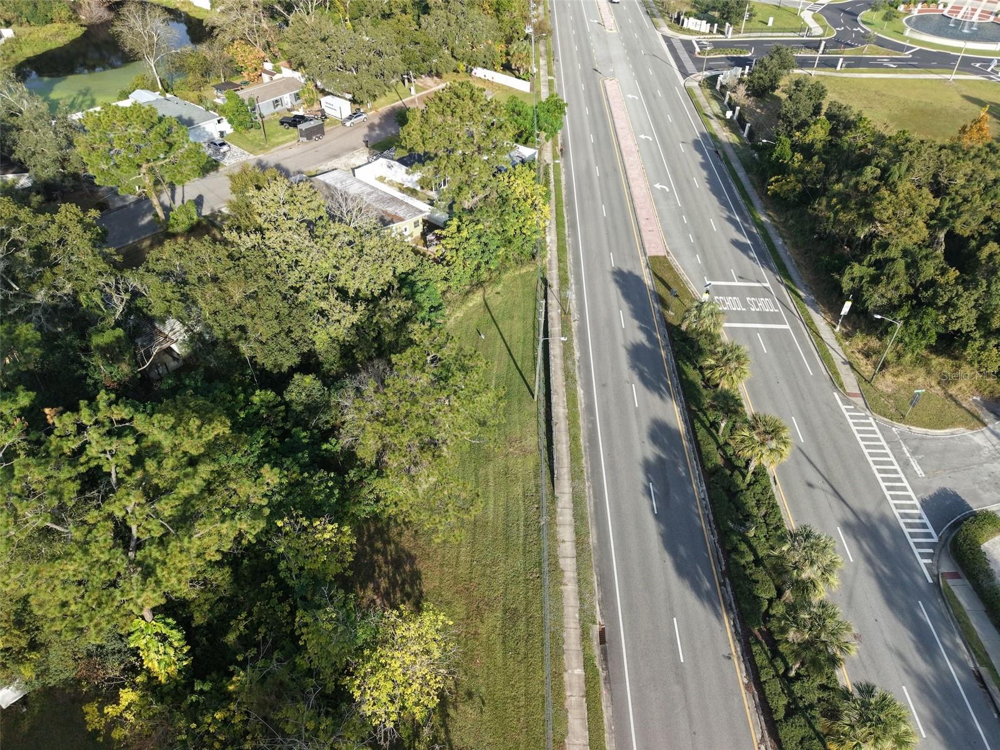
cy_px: 375
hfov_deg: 71.6
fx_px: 693
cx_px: 500
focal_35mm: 24
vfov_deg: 56.8
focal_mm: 8.67
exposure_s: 1/640
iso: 160
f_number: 1.8
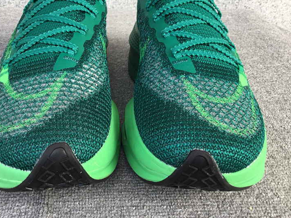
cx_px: 119
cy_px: 93
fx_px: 328
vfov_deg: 36.8
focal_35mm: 39
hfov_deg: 47.6
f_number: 2.4
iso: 25
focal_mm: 3.3
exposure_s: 1/100
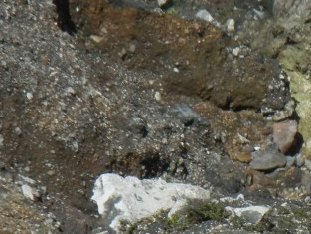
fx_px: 8808
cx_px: 342
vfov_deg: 1.5
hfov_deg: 2.0
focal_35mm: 980
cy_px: 212
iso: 160
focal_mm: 54
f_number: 5.6
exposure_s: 1/889
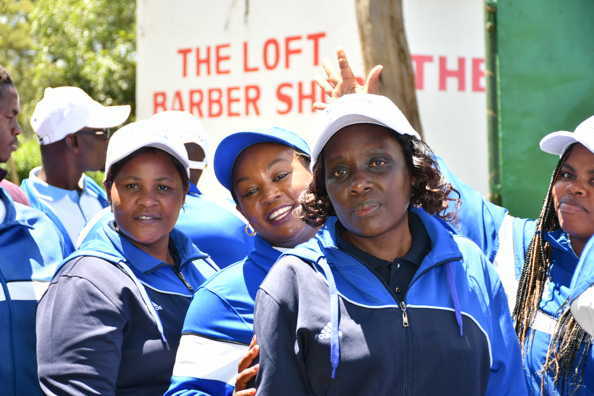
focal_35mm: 93
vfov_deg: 14.7
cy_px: 198
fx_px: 1534
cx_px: 297
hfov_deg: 21.9
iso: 160
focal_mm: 62
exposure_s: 1/160
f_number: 5
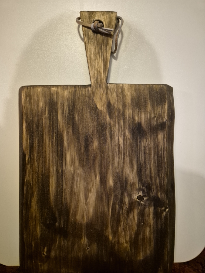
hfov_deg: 58.9
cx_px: 102
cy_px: 136
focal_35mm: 23
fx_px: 182
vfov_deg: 73.9
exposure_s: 1/100
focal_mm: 5.4
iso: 2500
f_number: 1.8
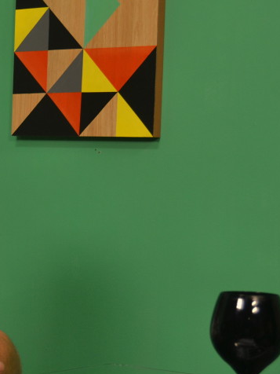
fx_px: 1273
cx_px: -94
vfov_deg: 16.7
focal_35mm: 118
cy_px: 199
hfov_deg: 12.2
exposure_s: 1/100
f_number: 4.8
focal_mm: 38
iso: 400
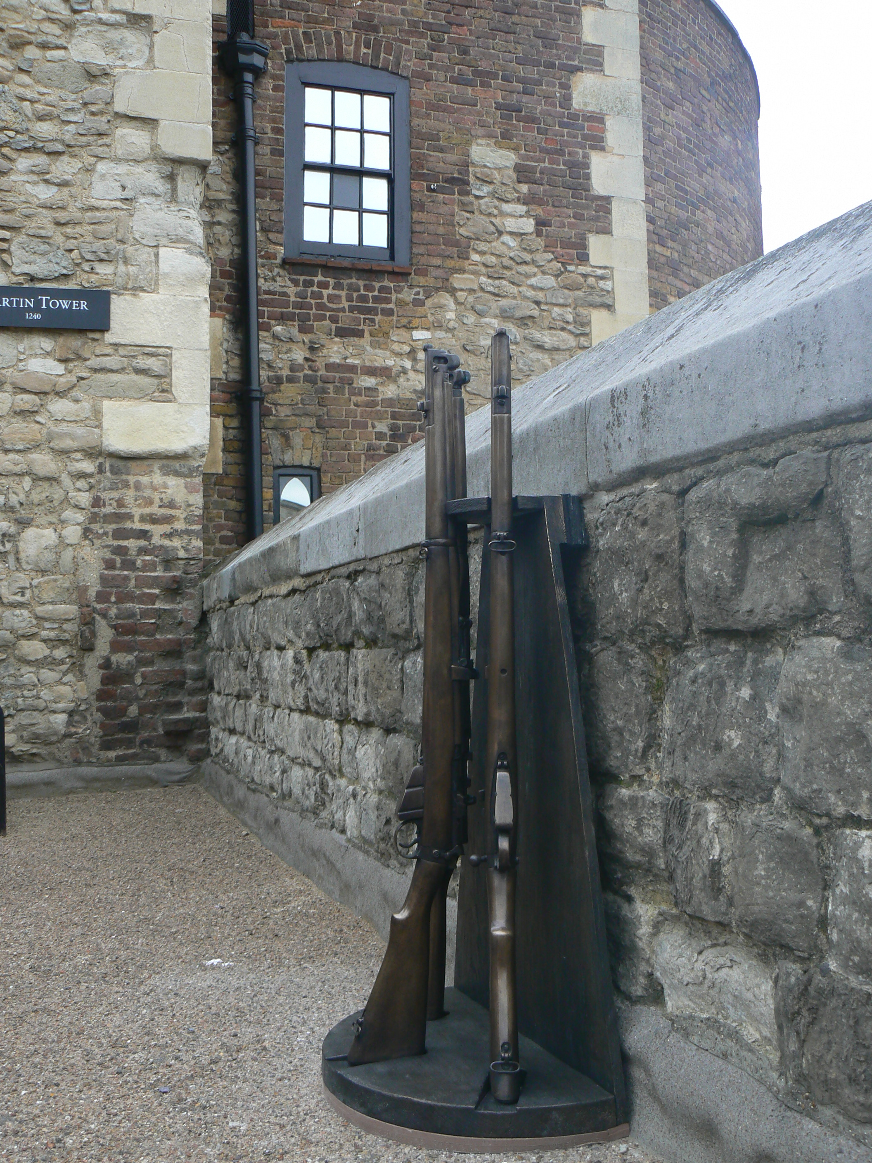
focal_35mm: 36
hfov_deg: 39.7
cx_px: 436
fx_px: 1209
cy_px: 582
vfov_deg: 51.4
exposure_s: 1/50
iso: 80
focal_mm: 6
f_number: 3.2
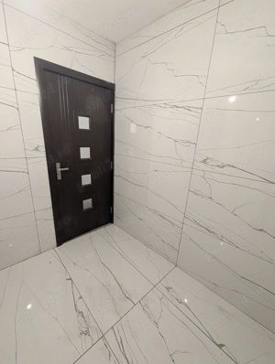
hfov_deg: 90.1
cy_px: 182
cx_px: 138
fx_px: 137
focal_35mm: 13
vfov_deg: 106.1
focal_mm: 1.95
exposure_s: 1/33.3
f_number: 2.2
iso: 481
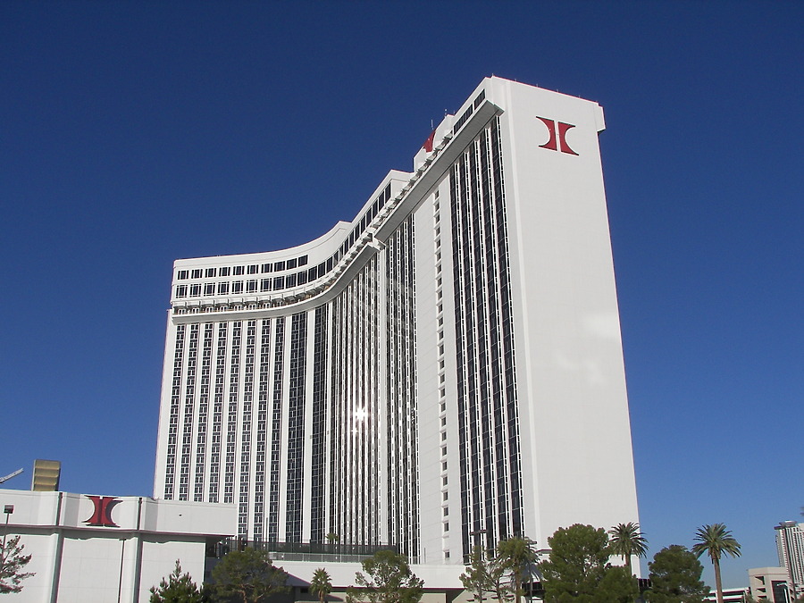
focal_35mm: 36
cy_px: 302
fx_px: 836
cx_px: 402
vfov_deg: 39.7
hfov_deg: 51.4
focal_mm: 6
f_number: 5.6
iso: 50
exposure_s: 1/500
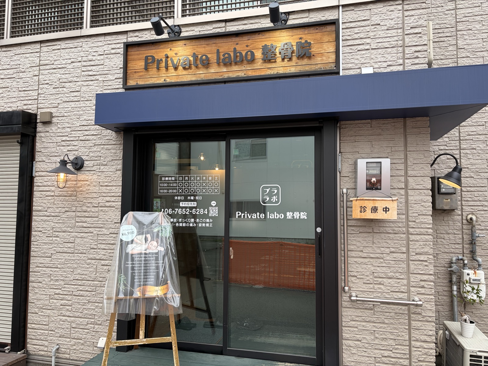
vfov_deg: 53.1
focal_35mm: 26
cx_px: 244
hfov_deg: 67.3
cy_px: 183
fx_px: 367
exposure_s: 1/241
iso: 40
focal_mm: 5.96
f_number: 1.6
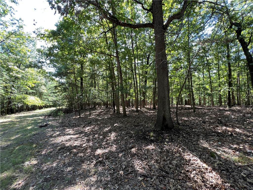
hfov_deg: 106.2
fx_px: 95
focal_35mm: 13
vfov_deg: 89.9
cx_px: 126
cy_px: 95
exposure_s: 1/99
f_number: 1.8
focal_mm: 1.57
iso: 64
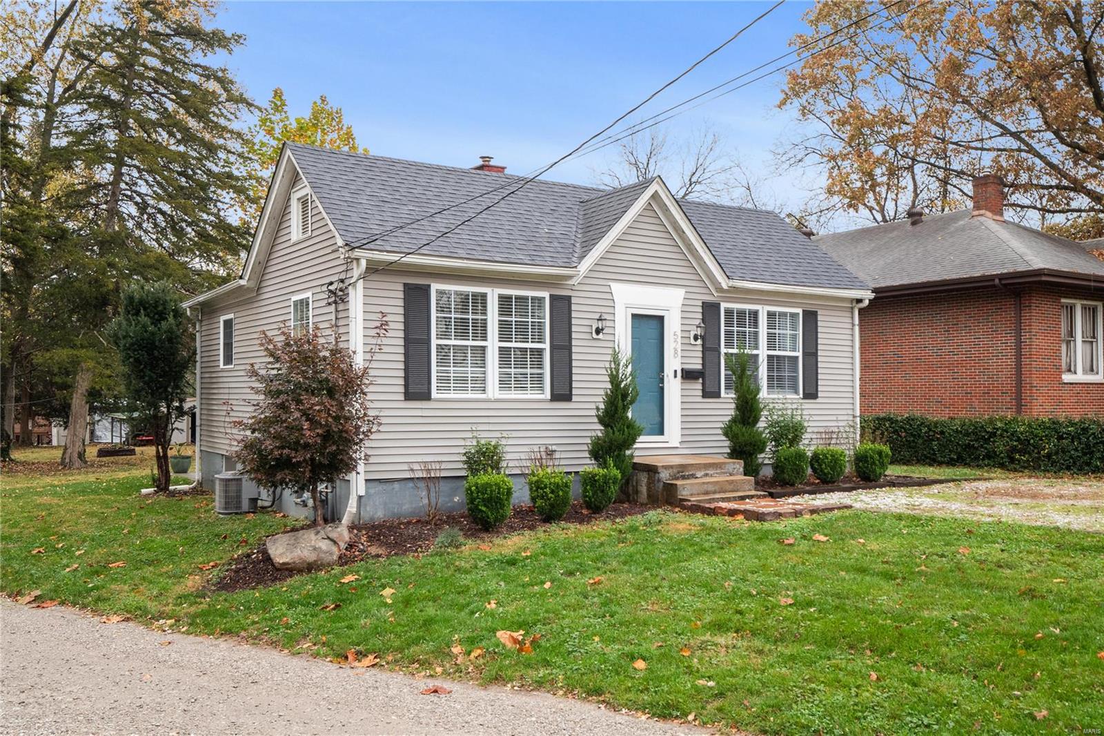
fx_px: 920
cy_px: 368
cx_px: 552
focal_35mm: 30
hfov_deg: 61.9
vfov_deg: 43.6
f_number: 7.1
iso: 400
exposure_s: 1/50
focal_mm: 15
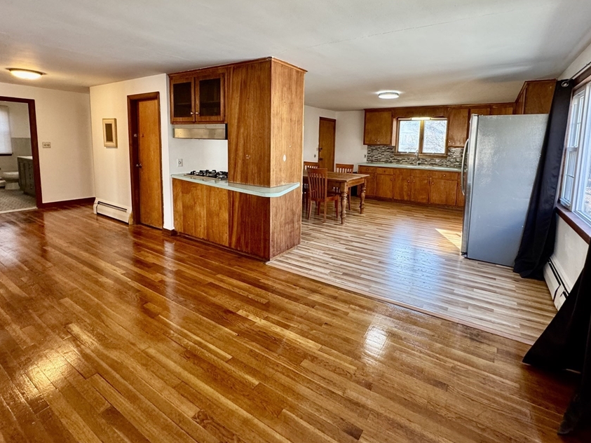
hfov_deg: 90.8
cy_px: 175
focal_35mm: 17
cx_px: 320
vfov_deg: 73.8
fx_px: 290
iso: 250
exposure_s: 1/120
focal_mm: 2.22
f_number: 2.2
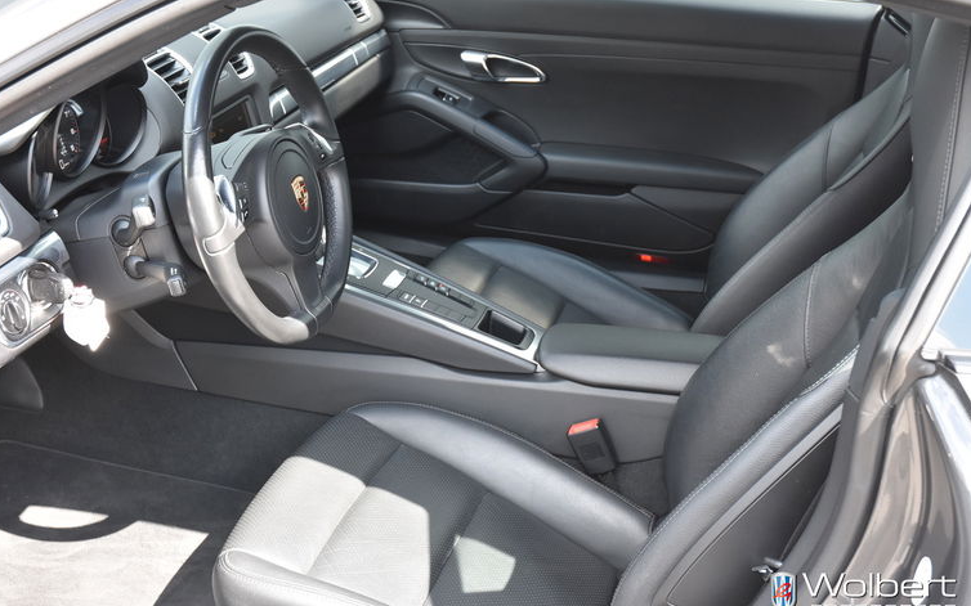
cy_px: 298
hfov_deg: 37.2
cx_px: 482
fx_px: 1443
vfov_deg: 23.7
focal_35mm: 55
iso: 800
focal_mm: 35
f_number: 6.3
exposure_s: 1/160
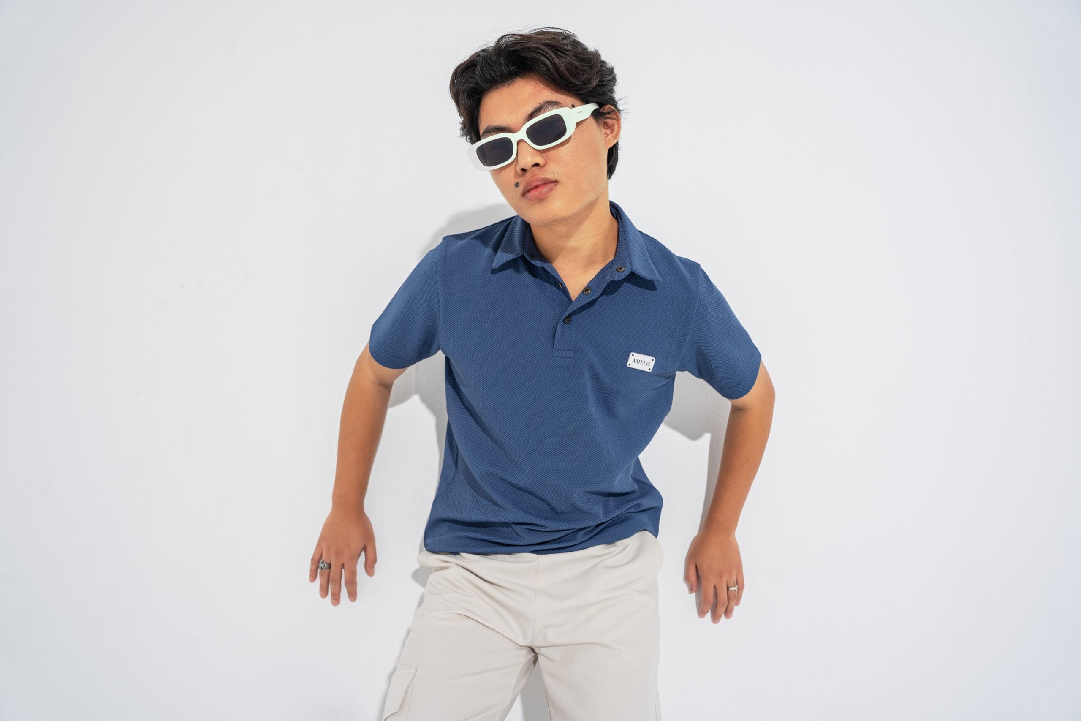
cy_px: 360
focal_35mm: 24
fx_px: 721
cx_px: 540
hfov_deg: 73.7
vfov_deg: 53.1
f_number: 5.6
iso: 100
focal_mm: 24
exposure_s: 1/250
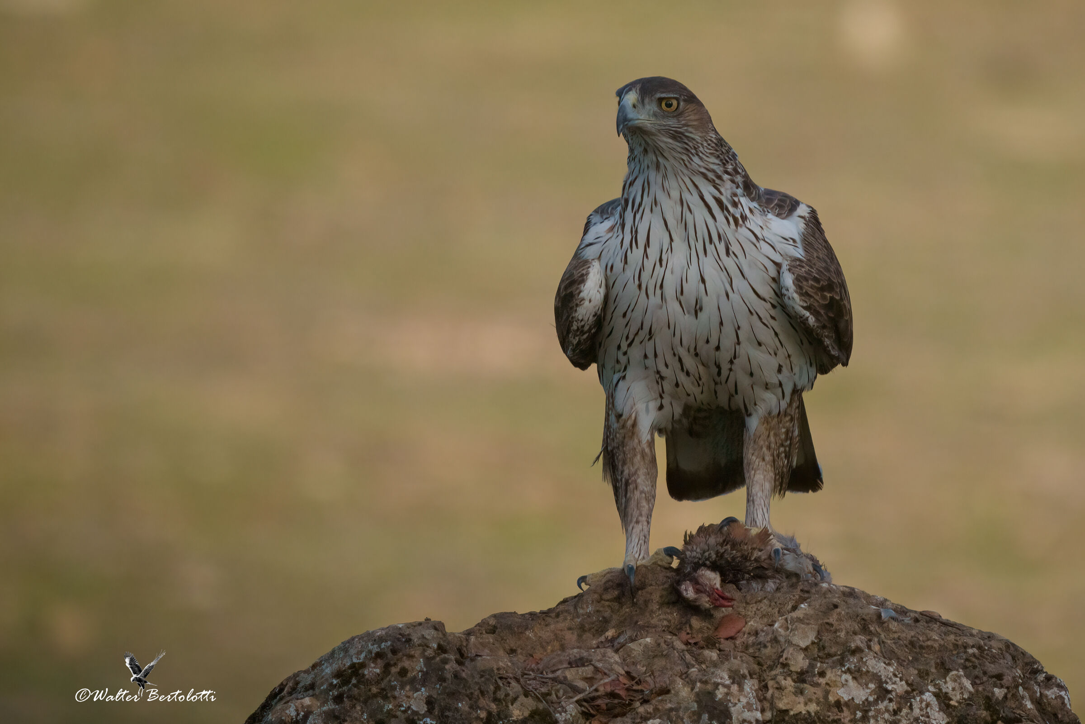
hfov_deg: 4.0
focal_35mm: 512
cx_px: 542
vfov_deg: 2.7
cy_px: 362
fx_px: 15430
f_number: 6.3
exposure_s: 1/2500
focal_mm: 512
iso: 2500
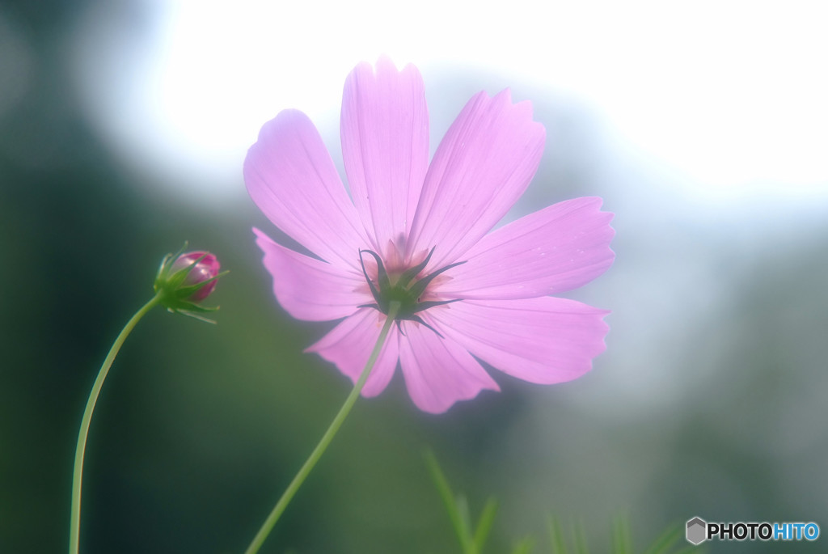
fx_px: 4674
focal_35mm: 203
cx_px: 414
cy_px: 277
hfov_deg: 10.1
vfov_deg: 6.8
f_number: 5
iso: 160
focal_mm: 135
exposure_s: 1/570
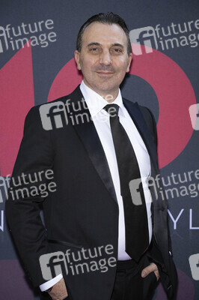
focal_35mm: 64
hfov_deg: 21.2
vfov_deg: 31.4
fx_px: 532
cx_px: 100
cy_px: 150
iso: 800
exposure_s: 1/200
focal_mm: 64
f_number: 5.6
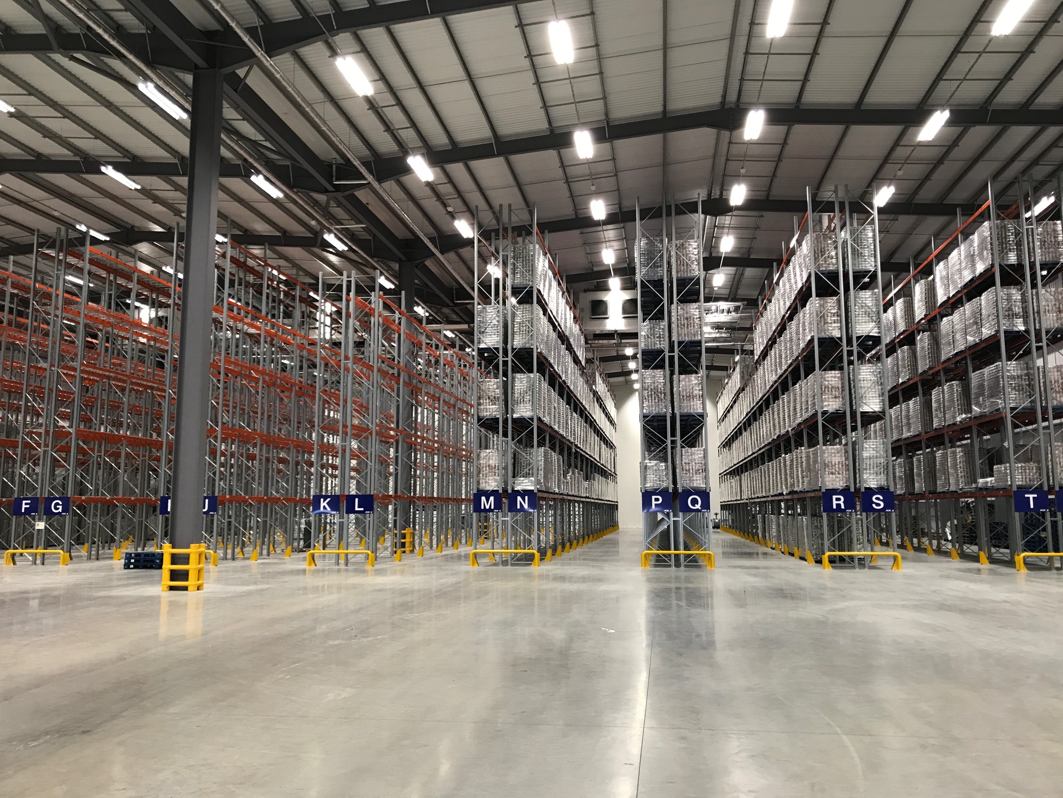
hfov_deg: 63.4
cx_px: 532
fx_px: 860
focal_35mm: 28
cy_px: 399
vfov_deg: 49.7
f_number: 1.8
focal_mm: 3.99
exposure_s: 1/25
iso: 40
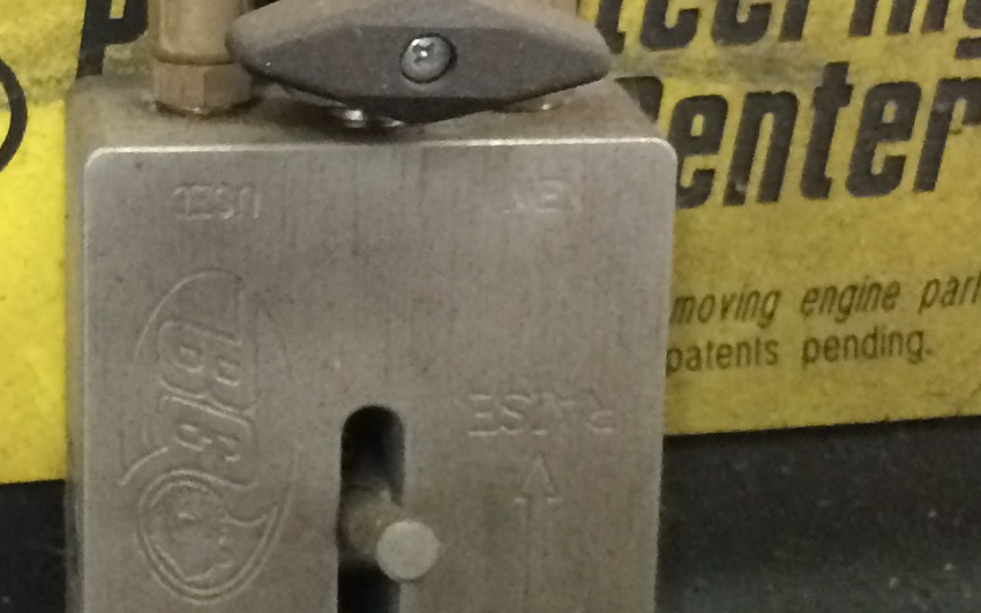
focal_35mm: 118
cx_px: -70
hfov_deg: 17.2
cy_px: 230
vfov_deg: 11.1
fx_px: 3154
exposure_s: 1/20
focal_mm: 4.15
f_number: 2.2
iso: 320
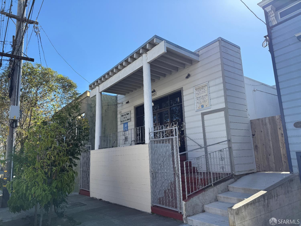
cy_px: 113
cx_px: 150
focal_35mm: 24
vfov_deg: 56.8
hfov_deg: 71.6
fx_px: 209
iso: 80
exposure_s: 1/2801
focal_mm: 6.76
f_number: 1.78
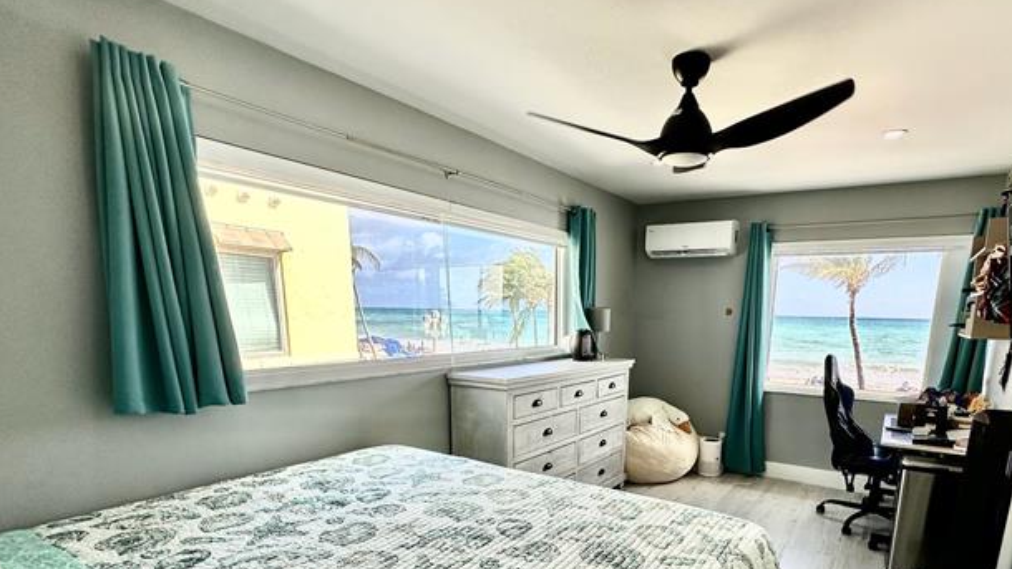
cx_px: 584
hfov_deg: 86.0
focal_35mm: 20
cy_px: 425
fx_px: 537
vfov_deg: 53.4
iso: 40
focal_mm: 2.22
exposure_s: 1/222
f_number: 2.2
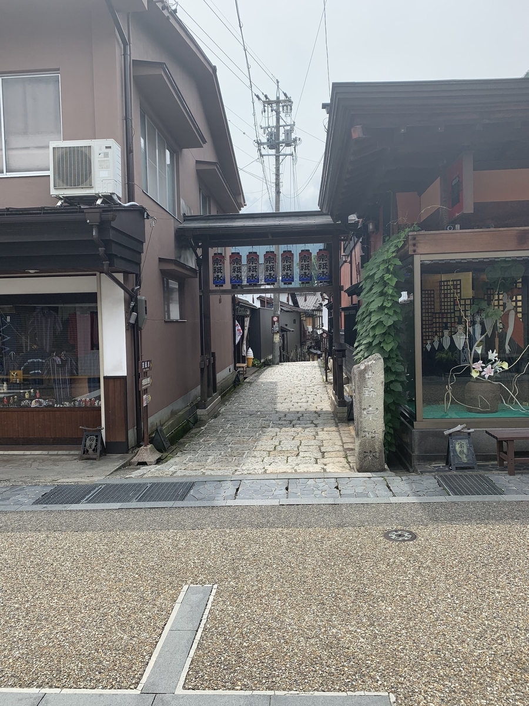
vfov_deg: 67.3
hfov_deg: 53.1
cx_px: 264
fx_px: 530
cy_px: 353
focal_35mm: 26
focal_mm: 4.25
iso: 25
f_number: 1.8
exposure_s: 1/1250
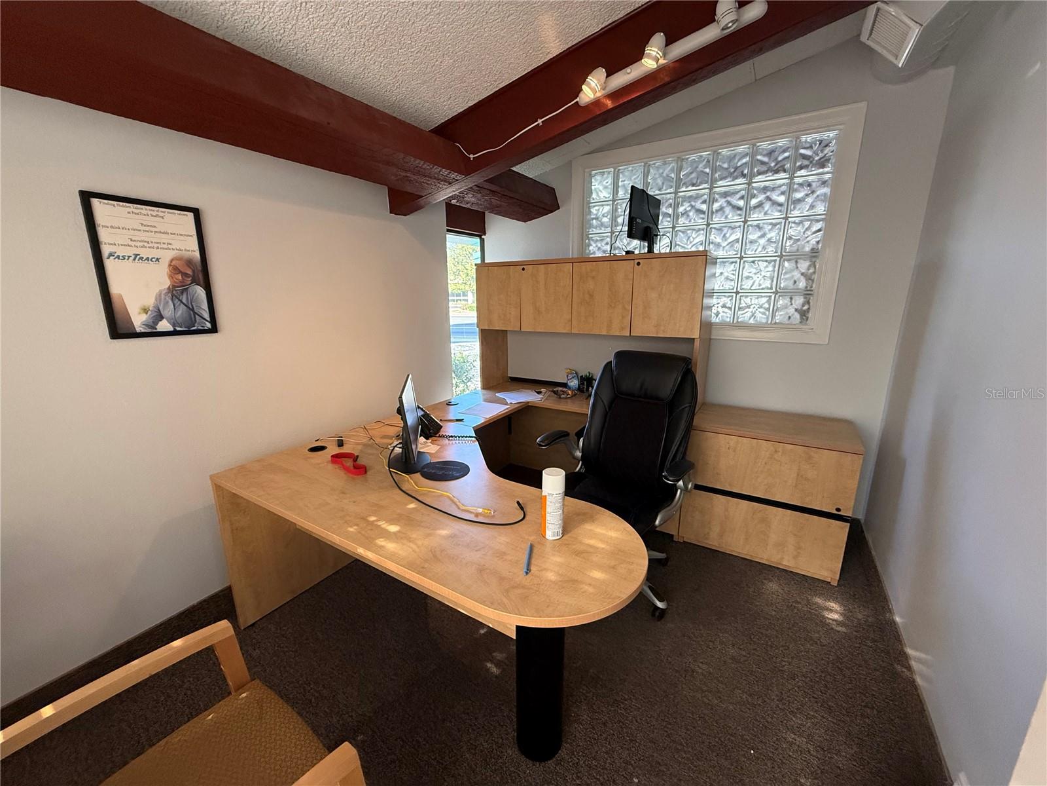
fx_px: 423
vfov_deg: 85.7
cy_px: 393
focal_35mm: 14
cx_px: 524
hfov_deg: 102.1
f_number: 2.2
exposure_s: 1/120
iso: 400
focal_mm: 2.22
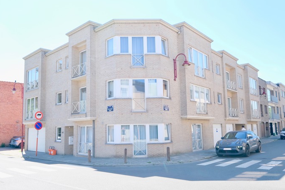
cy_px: 96
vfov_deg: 40.0
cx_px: 136
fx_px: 261
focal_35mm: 33
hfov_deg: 57.2
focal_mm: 20.9
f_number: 6.4
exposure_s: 1/170
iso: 320
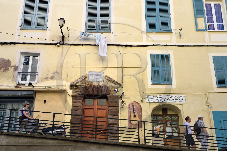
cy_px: 76
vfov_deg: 31.9
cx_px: 114
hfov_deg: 46.4
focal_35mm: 42
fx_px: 265
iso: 200
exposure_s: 1/200
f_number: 10
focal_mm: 42
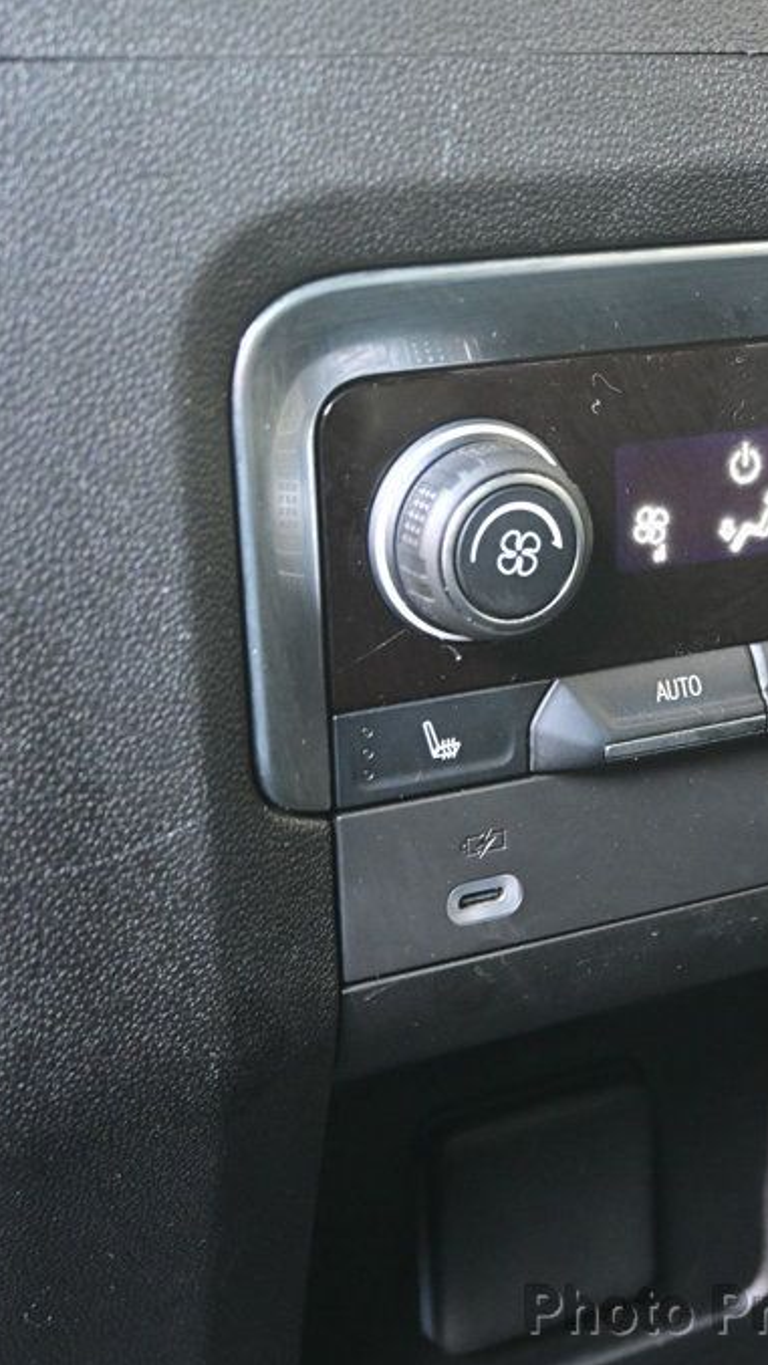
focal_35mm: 58
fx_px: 2106
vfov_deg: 35.9
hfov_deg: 20.3
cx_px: 689
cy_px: 684
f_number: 4.2
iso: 2800
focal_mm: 24.5
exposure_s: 1/40
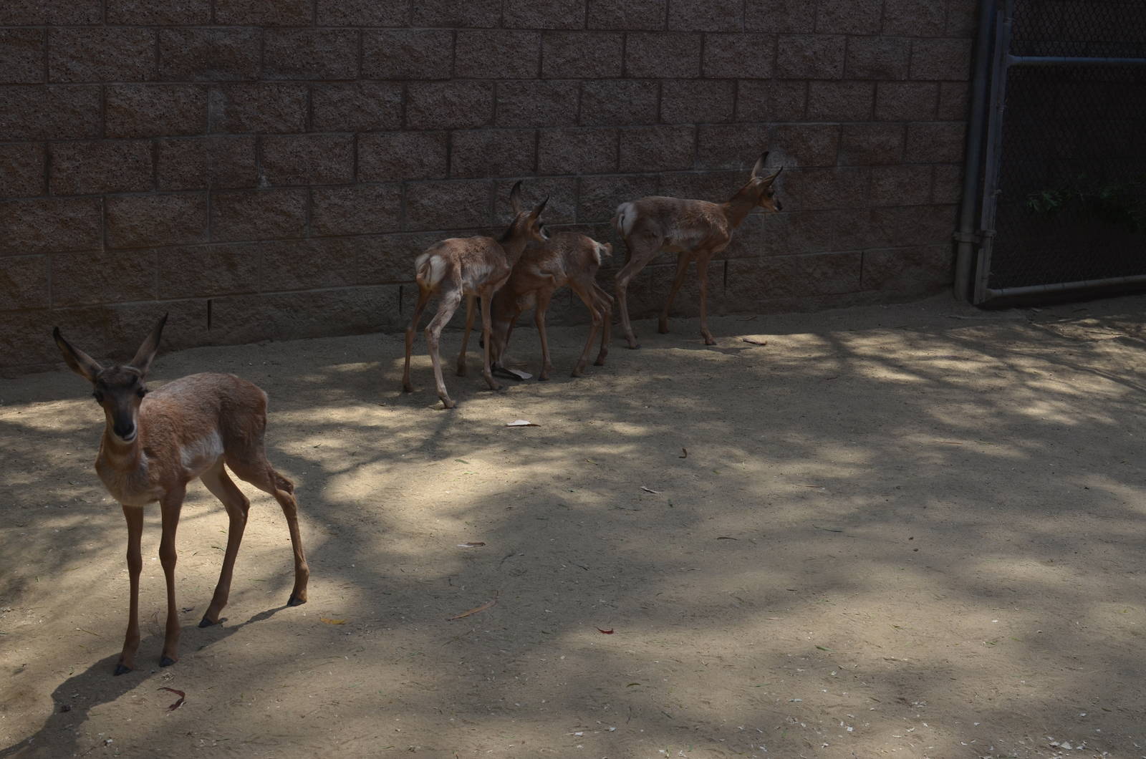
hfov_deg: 37.9
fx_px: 1668
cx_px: 573
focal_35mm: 52
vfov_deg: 25.6
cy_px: 380
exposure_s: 1/250
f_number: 8
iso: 200
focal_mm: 35
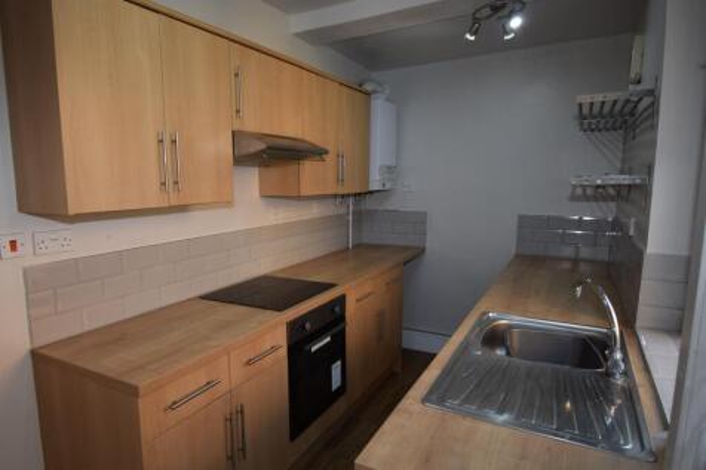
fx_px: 382
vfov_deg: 63.2
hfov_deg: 85.4
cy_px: 235
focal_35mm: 20
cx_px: 353
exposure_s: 1/60
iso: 560
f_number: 4.8
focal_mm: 13
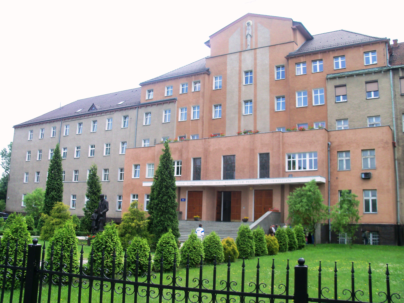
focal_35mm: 35
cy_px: 152
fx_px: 408
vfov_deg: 40.7
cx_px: 202
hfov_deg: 52.6
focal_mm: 6.3
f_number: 3
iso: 80
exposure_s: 1/320
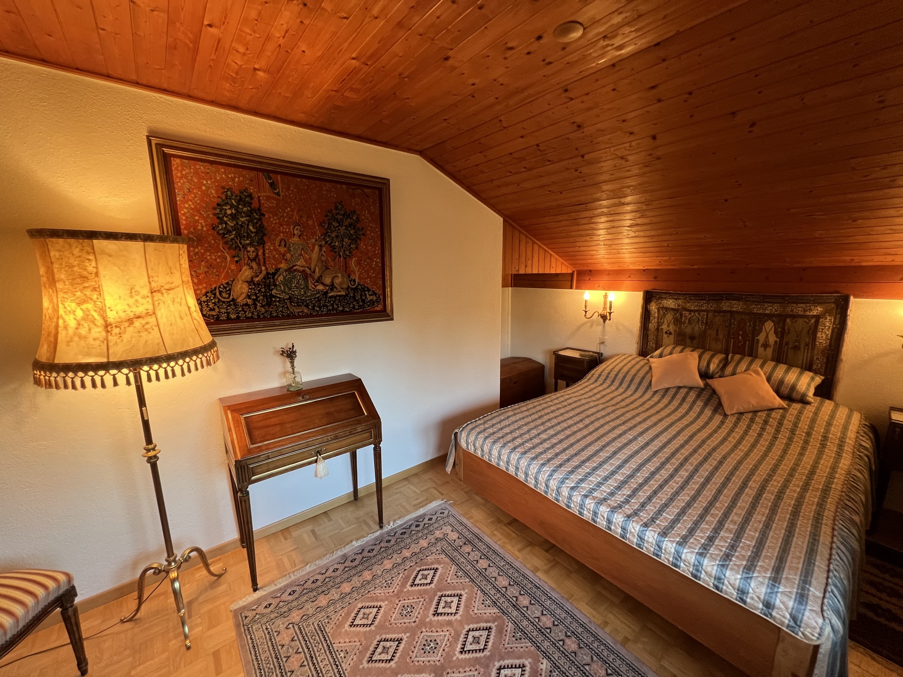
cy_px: 338
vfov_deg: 89.9
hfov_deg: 106.2
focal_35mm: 13
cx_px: 452
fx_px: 339
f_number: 1.8
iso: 250
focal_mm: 1.57
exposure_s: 1/50
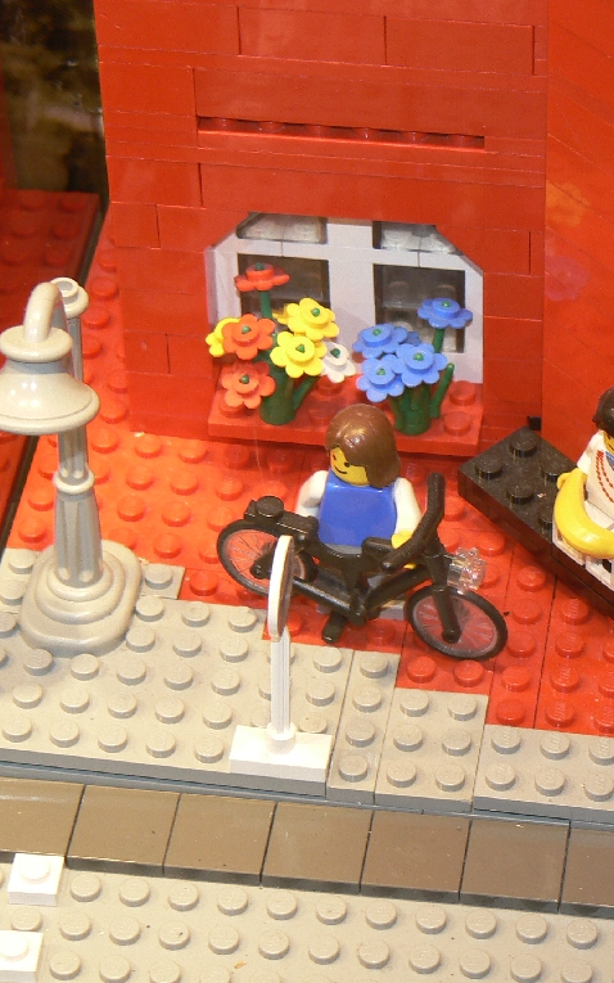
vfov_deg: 15.8
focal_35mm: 132
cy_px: 491
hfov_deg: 9.9
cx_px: 342
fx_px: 3535
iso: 100
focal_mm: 15.5
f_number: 3.2
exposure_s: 1/30
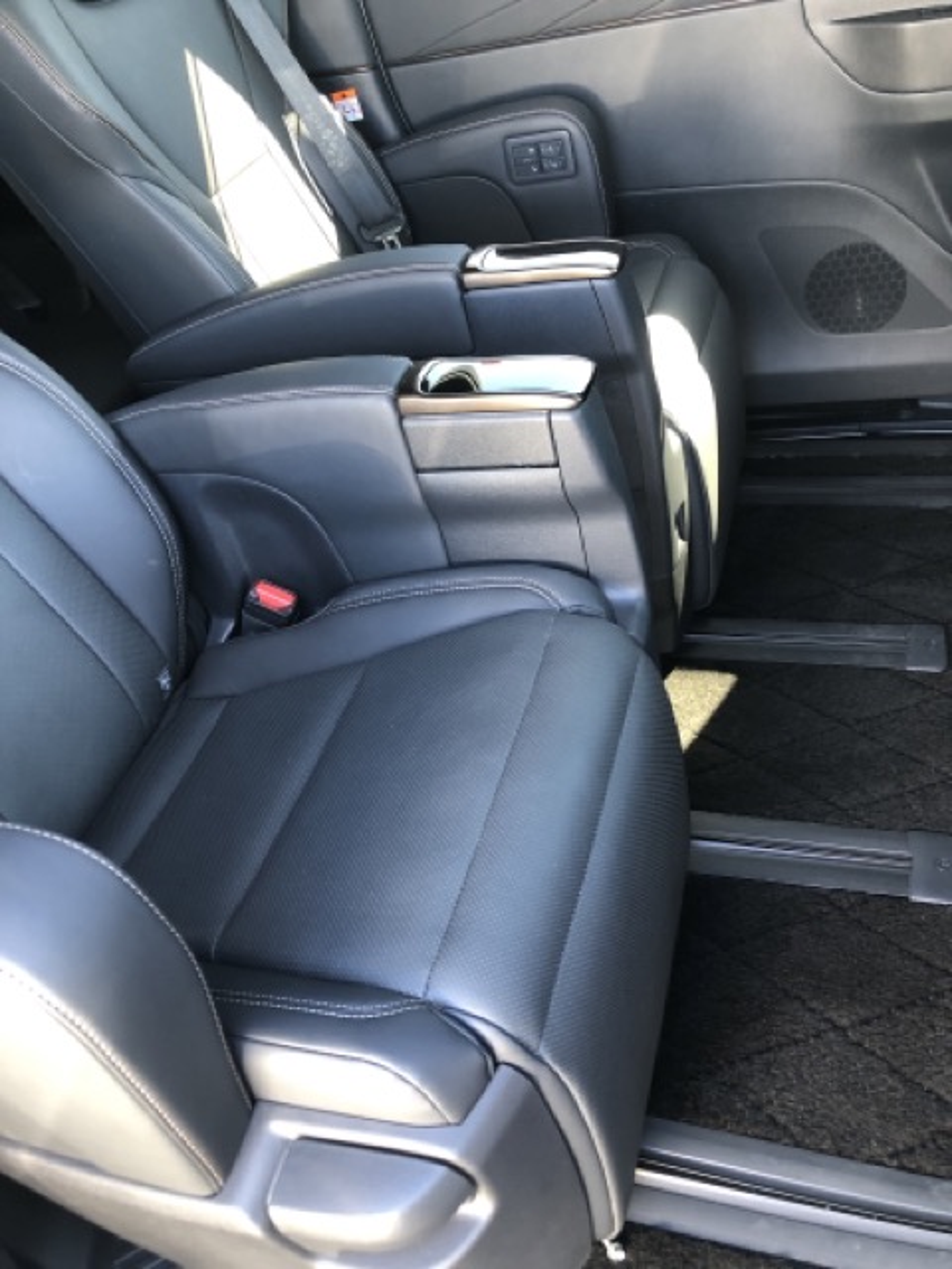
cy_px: 634
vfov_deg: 63.4
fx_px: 1027
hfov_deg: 49.7
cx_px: 476
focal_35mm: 28
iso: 40
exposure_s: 1/15
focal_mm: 3.99
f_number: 1.8
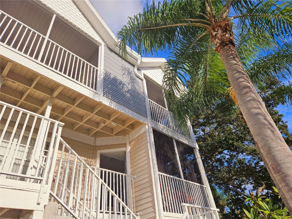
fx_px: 194
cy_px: 110
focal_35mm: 23
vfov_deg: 58.9
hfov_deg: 73.9
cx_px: 146
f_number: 1.8
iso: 25
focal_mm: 5.4
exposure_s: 1/2500
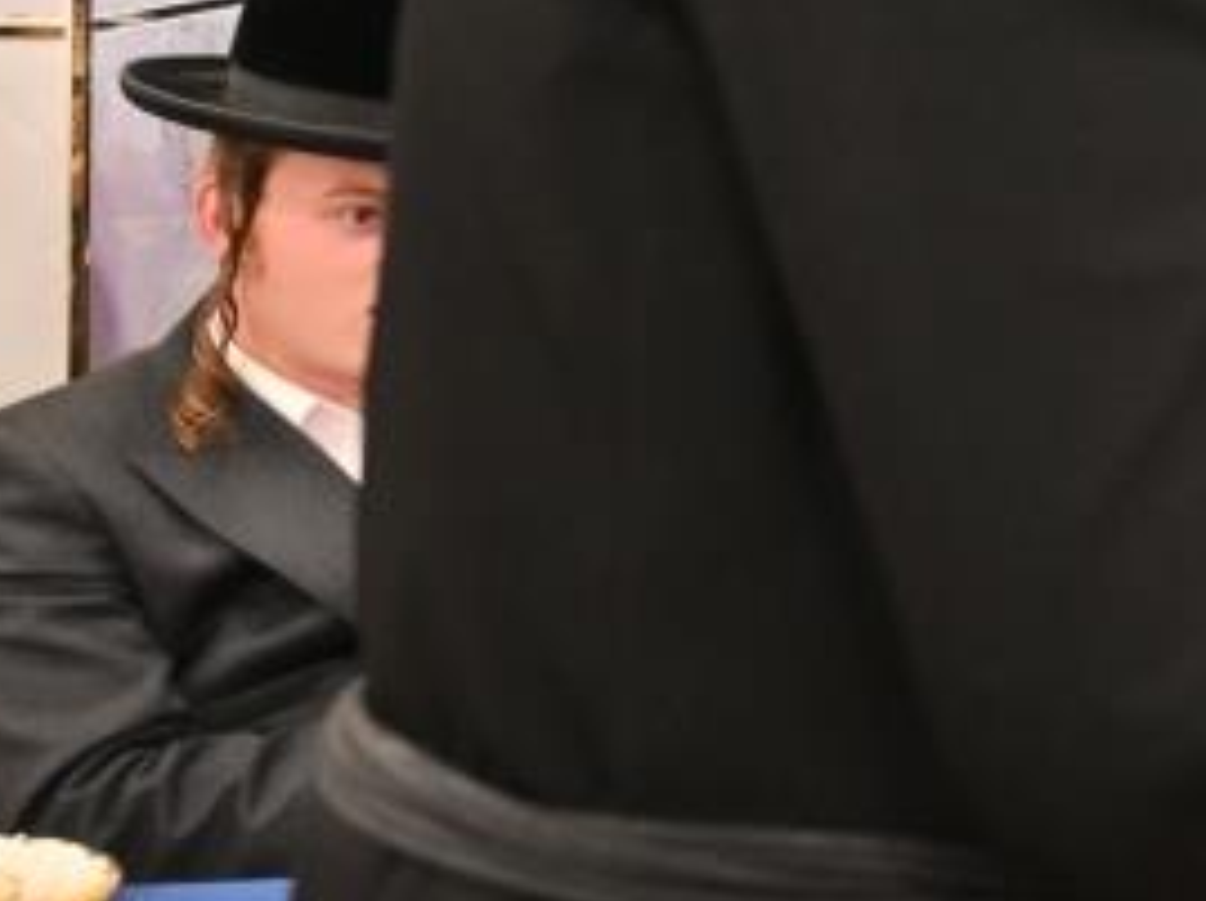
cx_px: 2080
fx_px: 3062
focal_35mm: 88
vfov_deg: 15.9
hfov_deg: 18.3
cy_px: -285
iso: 640
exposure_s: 1/160
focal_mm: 24
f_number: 4
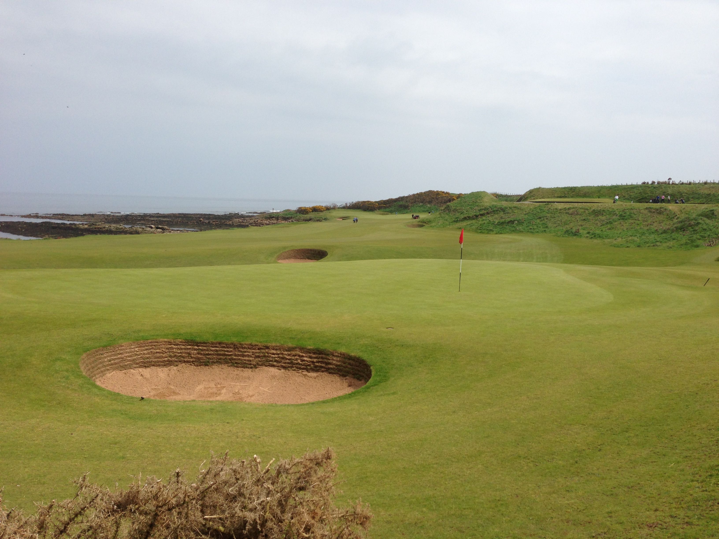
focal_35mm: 33
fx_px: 685
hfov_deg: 55.4
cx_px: 360
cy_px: 270
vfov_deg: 42.9
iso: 50
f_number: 2.4
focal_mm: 4.13
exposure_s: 1/2358
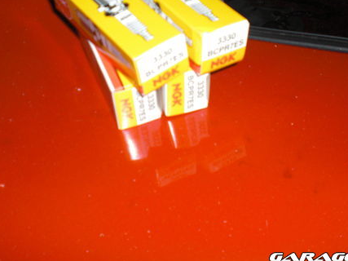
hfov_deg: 33.7
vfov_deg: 25.4
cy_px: 69
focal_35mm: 57
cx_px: 148
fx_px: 573
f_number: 3.1
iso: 200
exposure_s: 1/60
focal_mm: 6.3
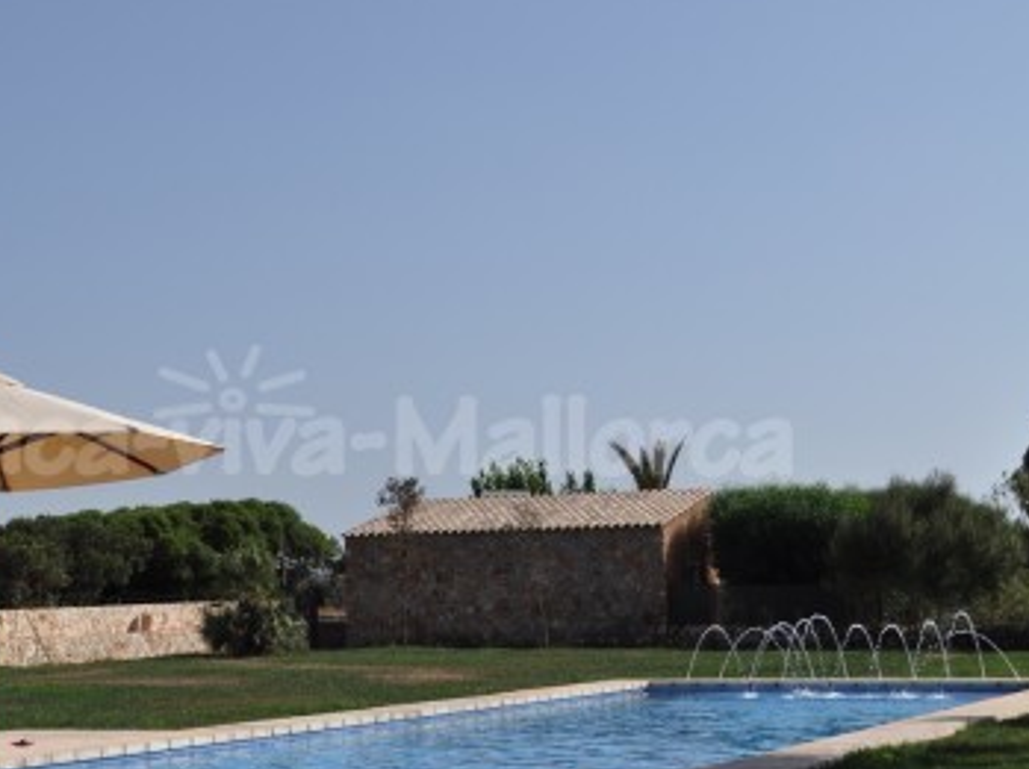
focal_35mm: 72
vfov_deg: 20.4
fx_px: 2138
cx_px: 342
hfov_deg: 26.9
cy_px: 411
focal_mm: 34
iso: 200
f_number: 8
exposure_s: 1/1000
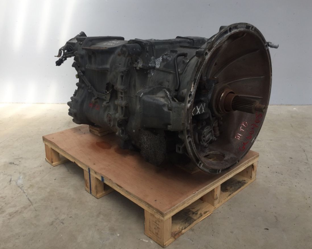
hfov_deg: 57.2
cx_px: 152
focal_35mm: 31
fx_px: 286
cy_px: 122
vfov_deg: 47.1
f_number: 2.2
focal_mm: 4.15
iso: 32
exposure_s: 1/549
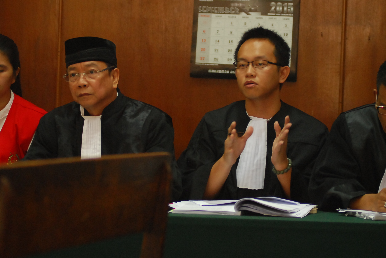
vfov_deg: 9.2
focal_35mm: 149
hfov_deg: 13.8
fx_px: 1598
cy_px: 136
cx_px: 198
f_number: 2.8
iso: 1000
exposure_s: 1/50
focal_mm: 80
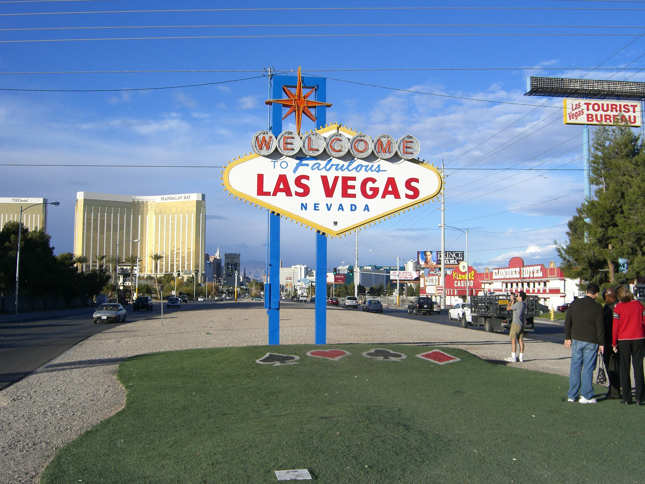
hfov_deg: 49.0
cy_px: 242
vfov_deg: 37.7
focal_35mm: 38
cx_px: 322
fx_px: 708
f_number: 8
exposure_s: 1/200
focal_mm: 7.9
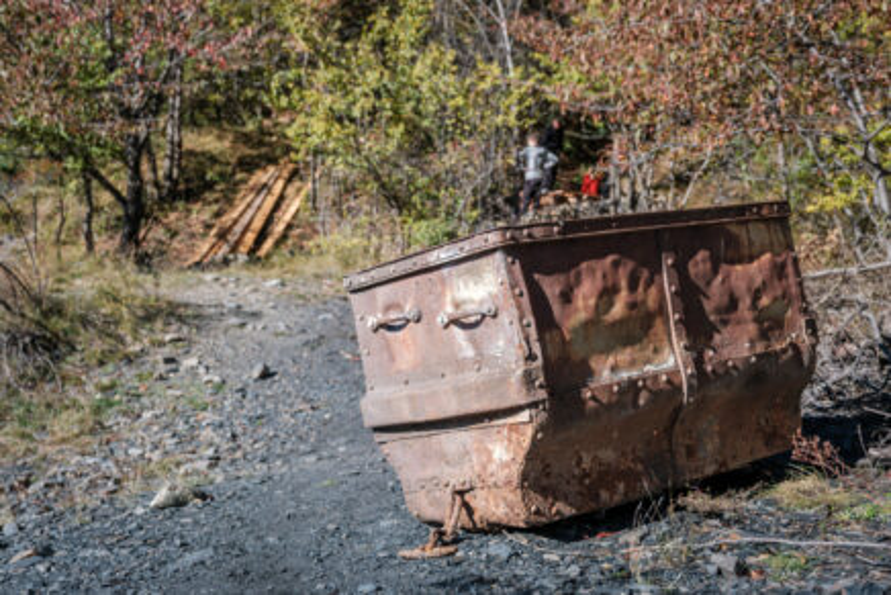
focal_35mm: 48
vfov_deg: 28.1
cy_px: 298
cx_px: 446
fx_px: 1188
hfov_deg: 41.1
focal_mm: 32.1
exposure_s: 1/1250
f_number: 2.8
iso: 200
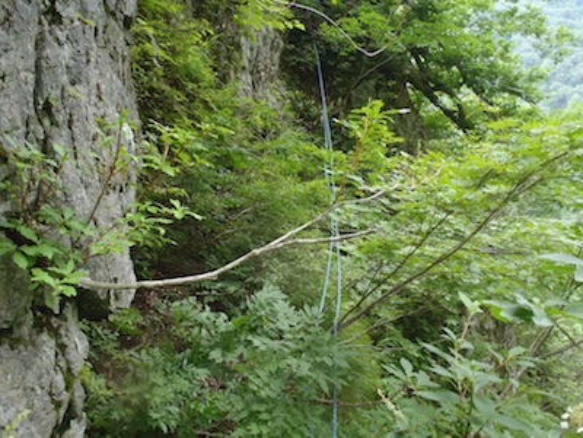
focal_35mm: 28
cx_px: 292
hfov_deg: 63.4
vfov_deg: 49.7
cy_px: 219
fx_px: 472
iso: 125
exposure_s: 1/30
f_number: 3.9
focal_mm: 5
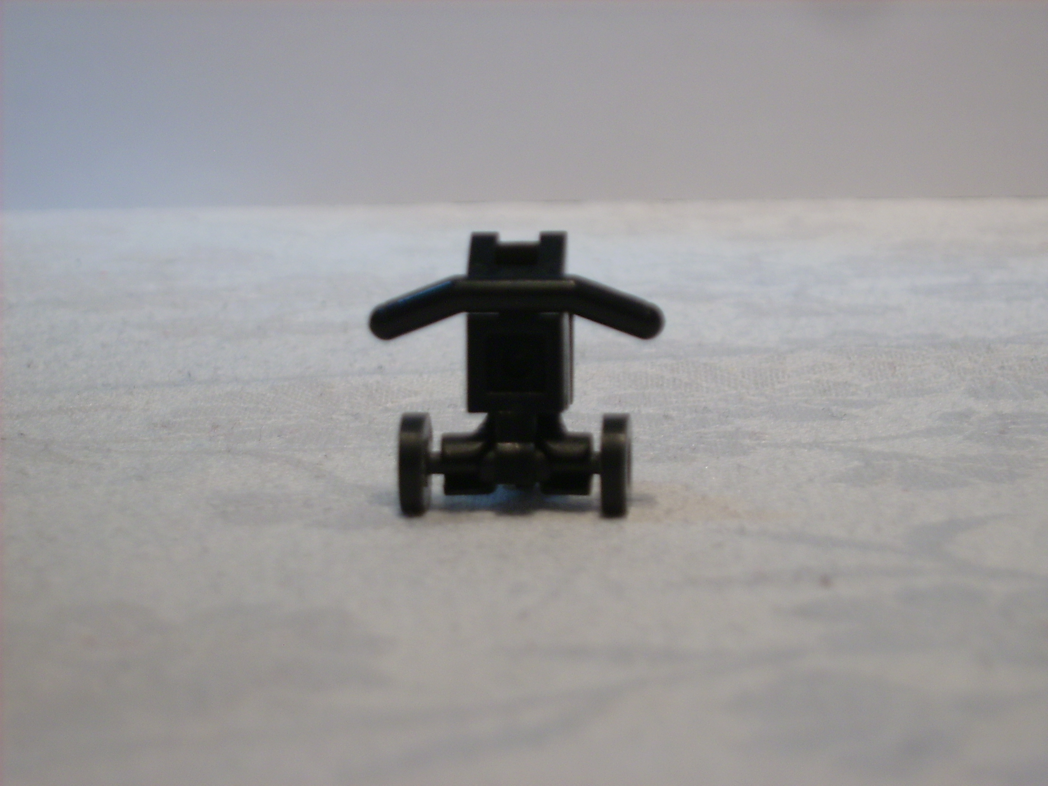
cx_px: 524
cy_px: 393
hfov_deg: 23.3
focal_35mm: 84
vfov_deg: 17.6
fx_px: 2543
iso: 50
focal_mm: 13.96
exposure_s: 1/8
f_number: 4.3
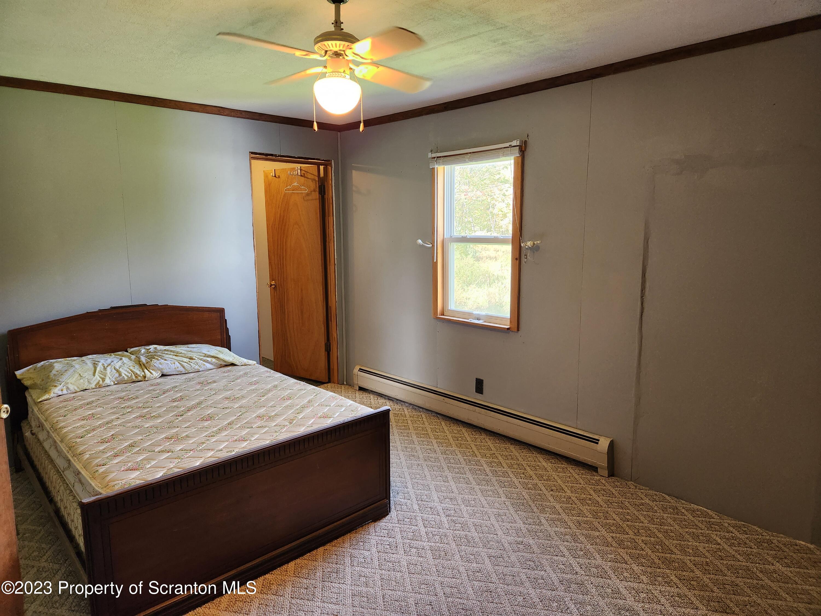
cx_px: 410
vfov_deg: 58.9
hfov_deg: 73.9
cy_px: 308
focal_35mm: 23
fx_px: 545
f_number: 1.8
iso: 250
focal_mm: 5.4
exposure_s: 1/120
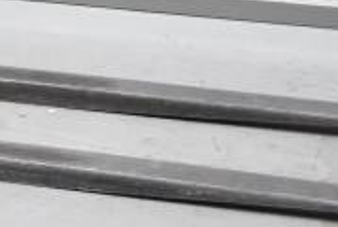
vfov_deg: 5.4
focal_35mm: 241
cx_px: -665
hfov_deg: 7.5
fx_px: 2266
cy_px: -435
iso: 1250
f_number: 5
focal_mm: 24
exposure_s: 1/30
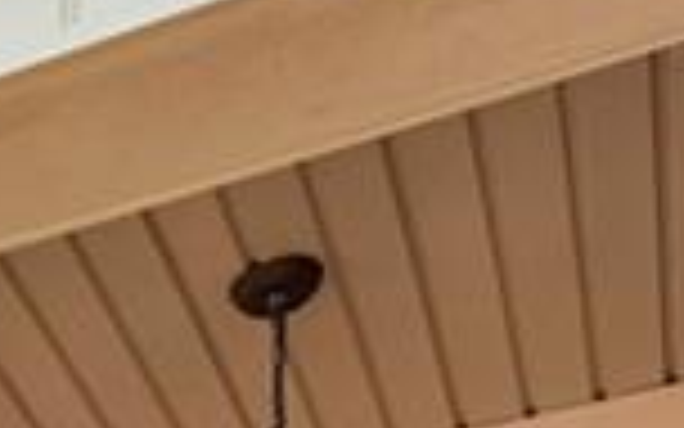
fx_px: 2016
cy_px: 1469
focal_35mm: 108
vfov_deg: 8.8
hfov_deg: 16.9
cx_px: -432
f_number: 4.5
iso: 100
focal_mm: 10.5
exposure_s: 1/200
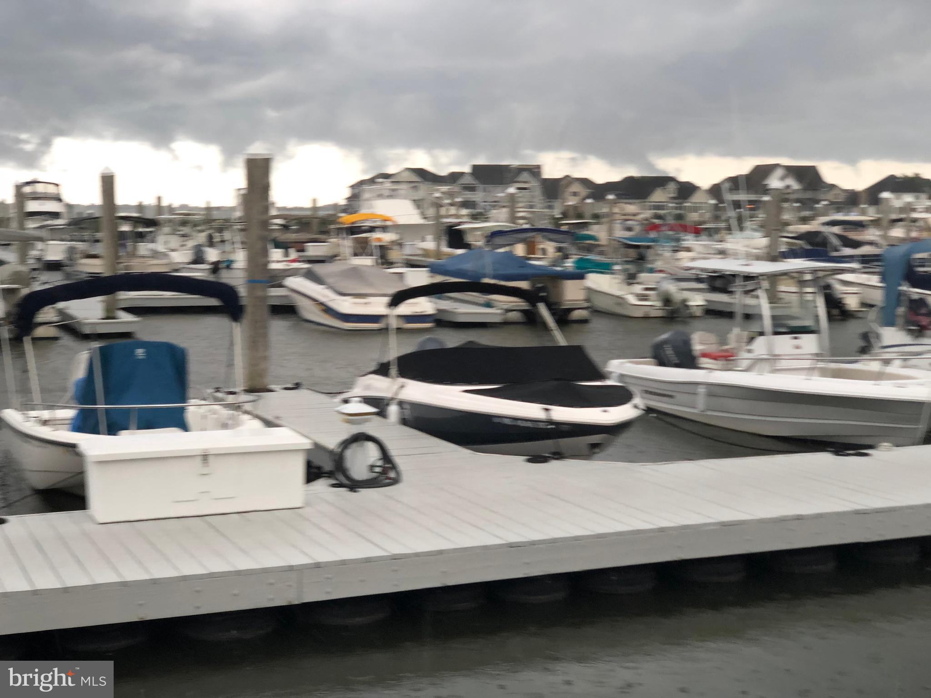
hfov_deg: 36.8
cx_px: 466
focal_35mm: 52
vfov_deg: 28.0
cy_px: 349
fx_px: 1399
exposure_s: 1/60
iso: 40
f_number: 2.4
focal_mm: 6
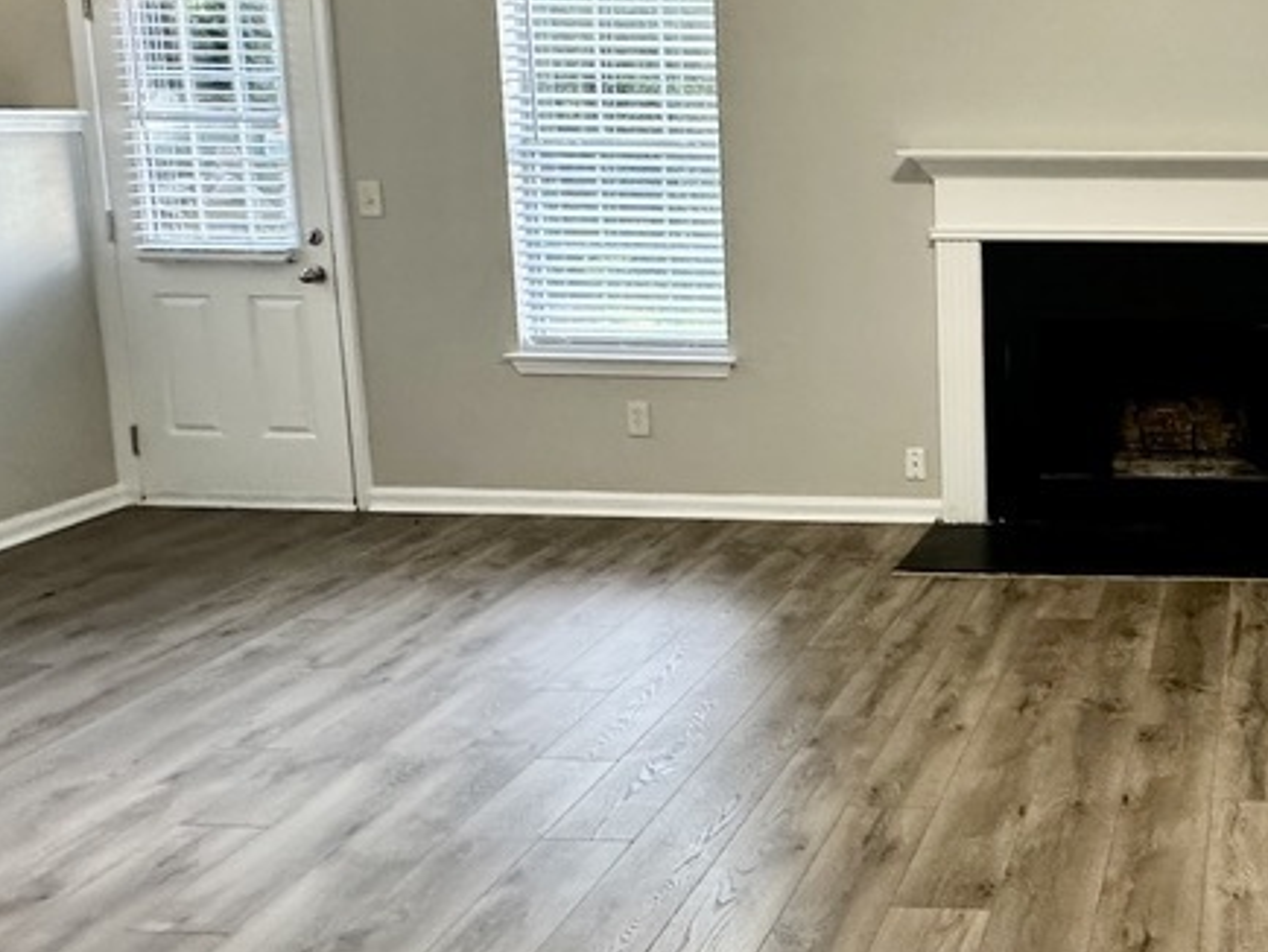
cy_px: 263
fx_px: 1209
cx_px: 1227
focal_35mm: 33
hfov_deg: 47.4
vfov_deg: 42.0
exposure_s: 1/60
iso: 160
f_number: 2.2
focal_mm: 2.22
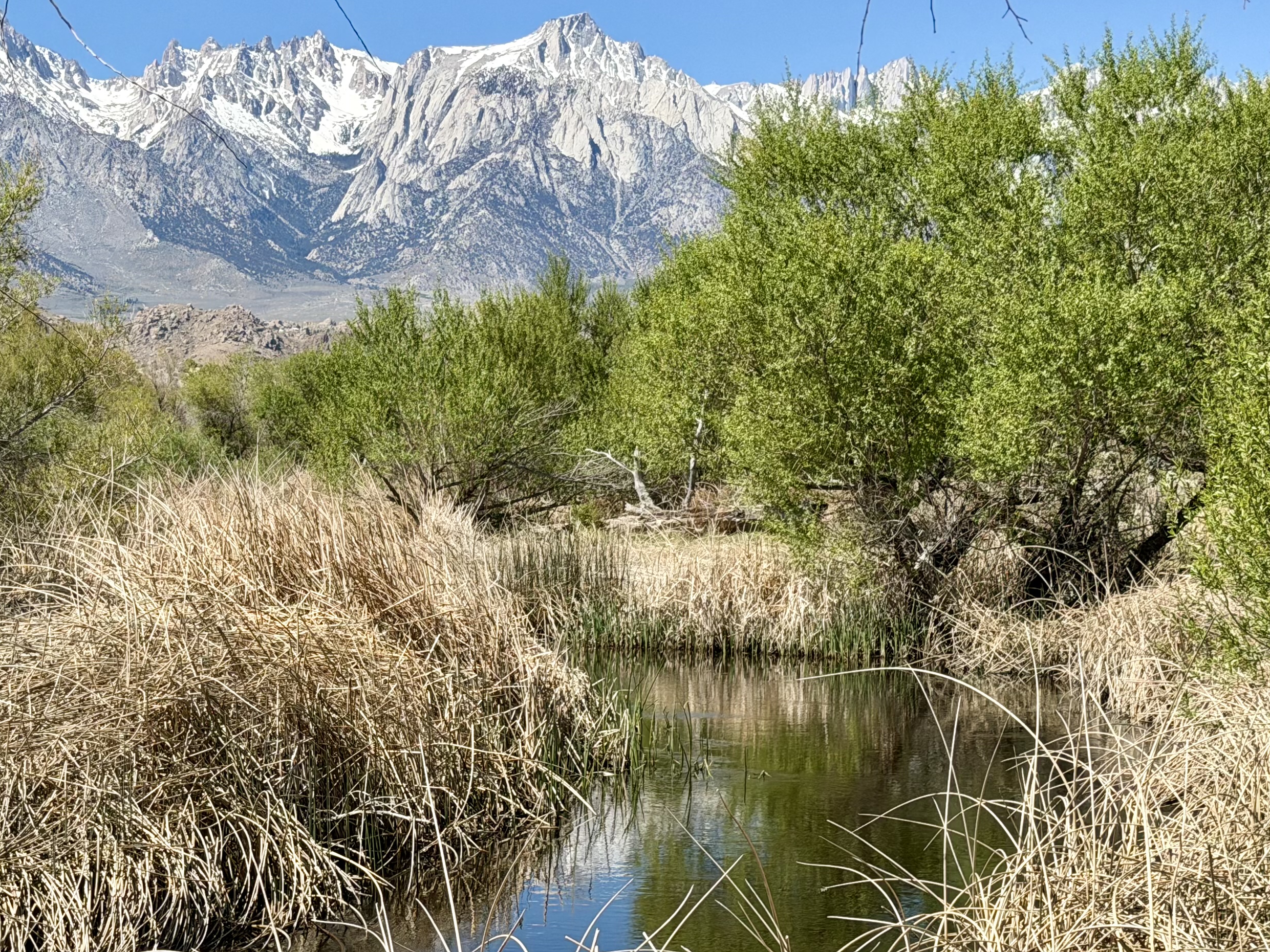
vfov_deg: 18.9
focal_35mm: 78
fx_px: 2862
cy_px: 606
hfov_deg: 24.9
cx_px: 403
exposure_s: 1/4878
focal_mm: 6.76
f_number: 1.78
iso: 64
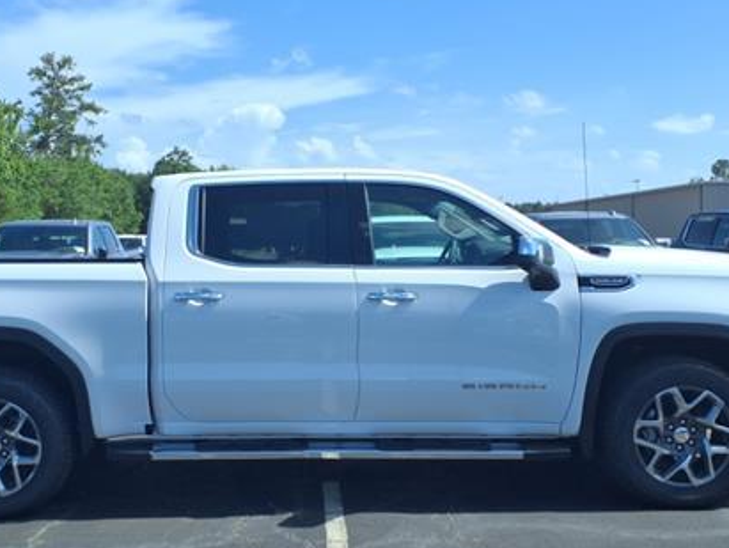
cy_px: 293
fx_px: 885
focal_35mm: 42
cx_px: 289
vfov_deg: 34.4
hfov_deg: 44.5
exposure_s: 1/1667
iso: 40
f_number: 1.9
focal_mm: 3.58
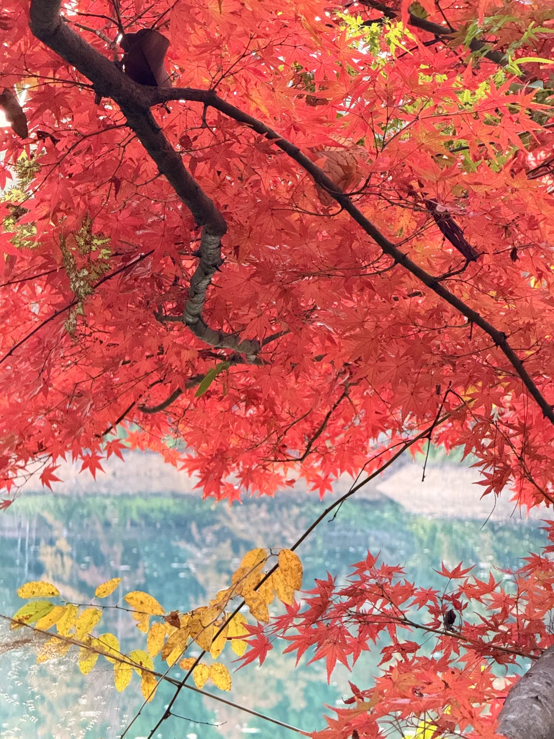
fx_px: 2561
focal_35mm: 120
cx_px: 277
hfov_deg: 12.3
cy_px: 370
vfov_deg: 16.4
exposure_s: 1/43
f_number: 2.8
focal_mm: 15.66
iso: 800
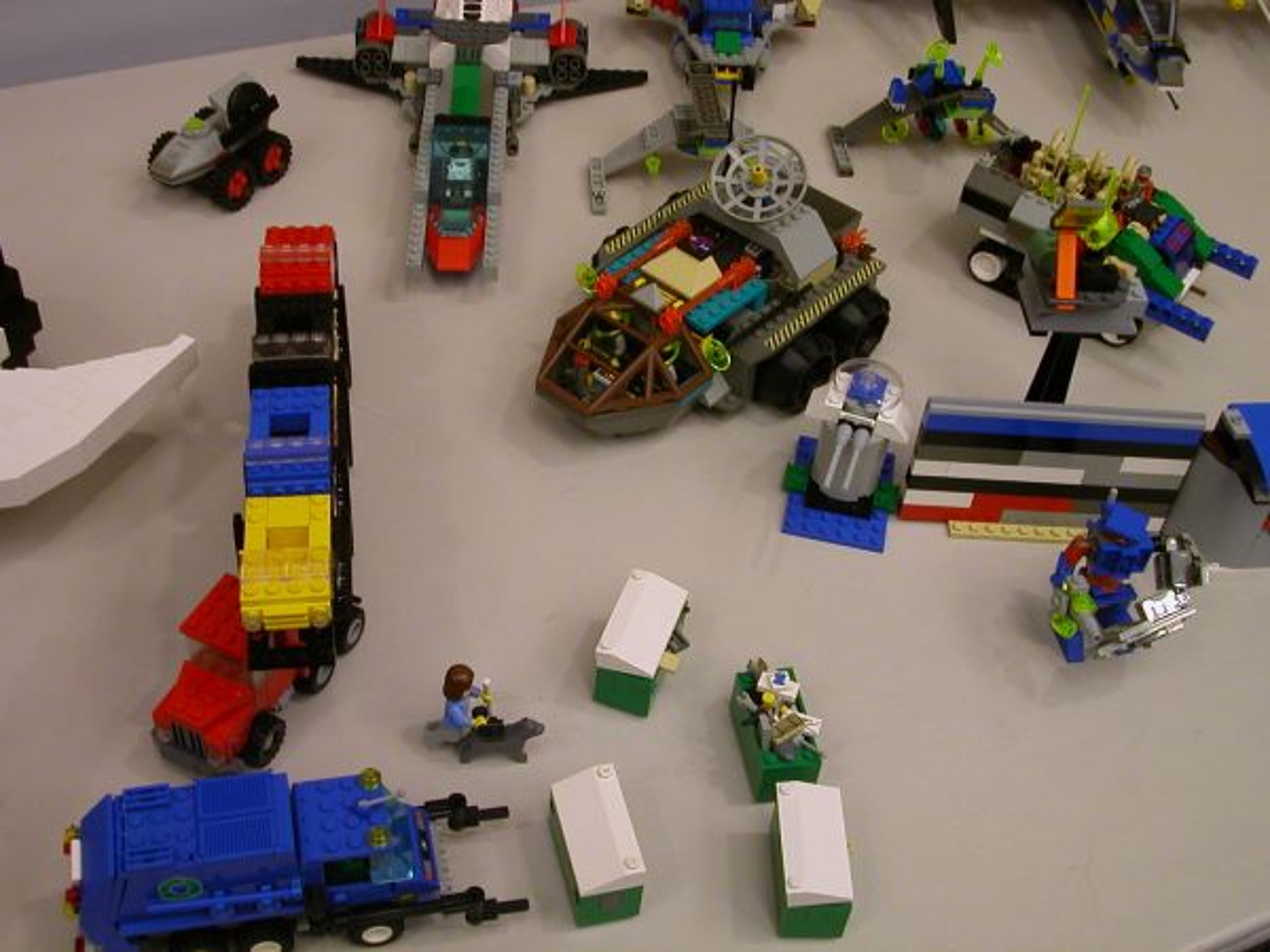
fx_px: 1578
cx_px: 635
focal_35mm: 43
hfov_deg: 43.9
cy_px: 476
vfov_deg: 33.6
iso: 100
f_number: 2.9
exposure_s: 1/20.4
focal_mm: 6.6
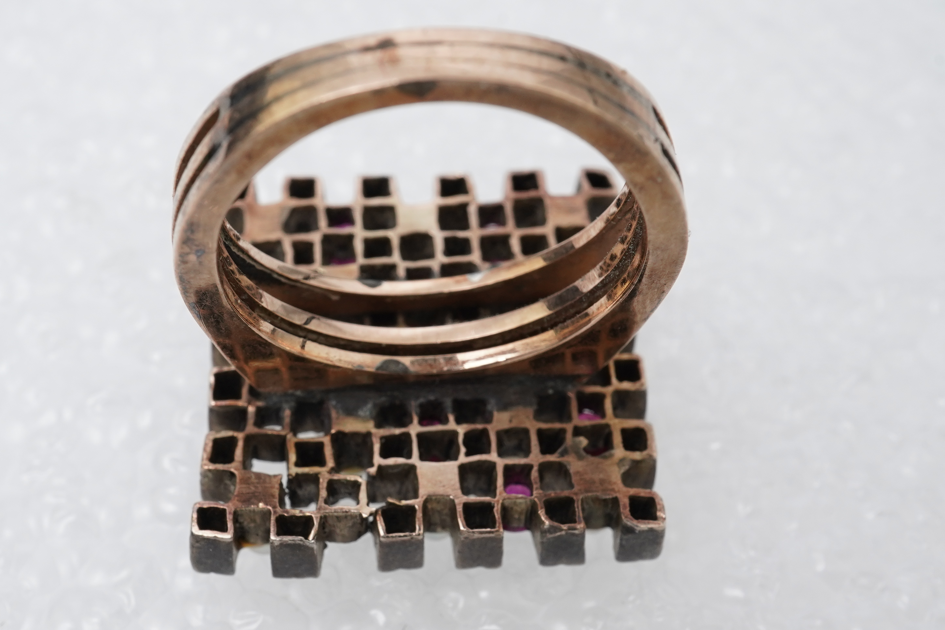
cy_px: 417
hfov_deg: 32.8
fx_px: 1601
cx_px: 411
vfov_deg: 22.2
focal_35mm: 61
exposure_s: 1/125
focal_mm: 30
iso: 640
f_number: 22
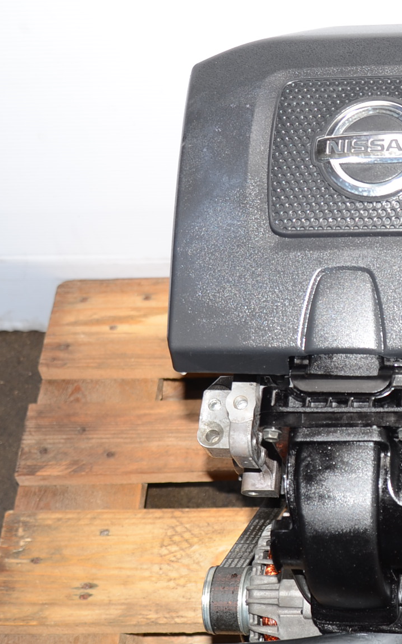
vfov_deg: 26.1
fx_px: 1384
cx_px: 584
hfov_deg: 15.4
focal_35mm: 79
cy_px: 324
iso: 100
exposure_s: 1/125
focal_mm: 24
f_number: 4
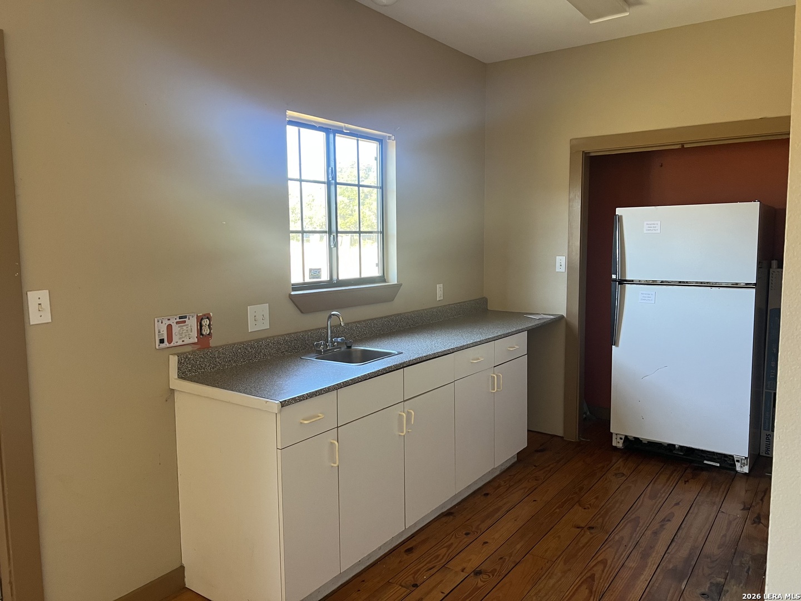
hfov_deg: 67.3
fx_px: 602
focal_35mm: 26
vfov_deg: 53.1
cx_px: 400
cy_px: 300
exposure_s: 1/72
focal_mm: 5.7
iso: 125
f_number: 1.5
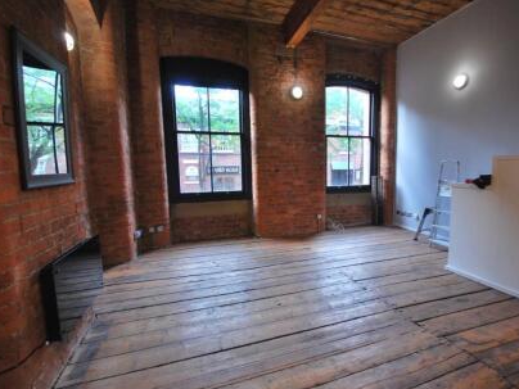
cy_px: 202
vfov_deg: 74.7
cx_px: 290
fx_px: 255
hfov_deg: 90.6
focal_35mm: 17
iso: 400
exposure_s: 1/25
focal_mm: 10
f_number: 4
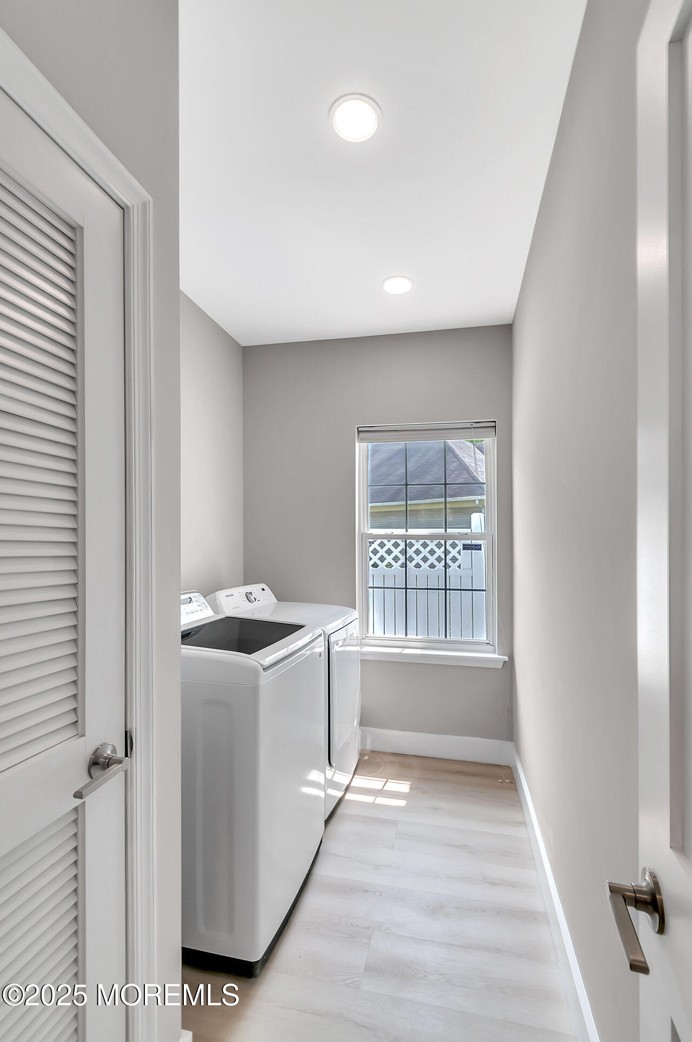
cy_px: 521
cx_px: 346
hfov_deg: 77.2
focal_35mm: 15
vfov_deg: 100.5
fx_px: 434
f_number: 6.3
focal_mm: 10
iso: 200
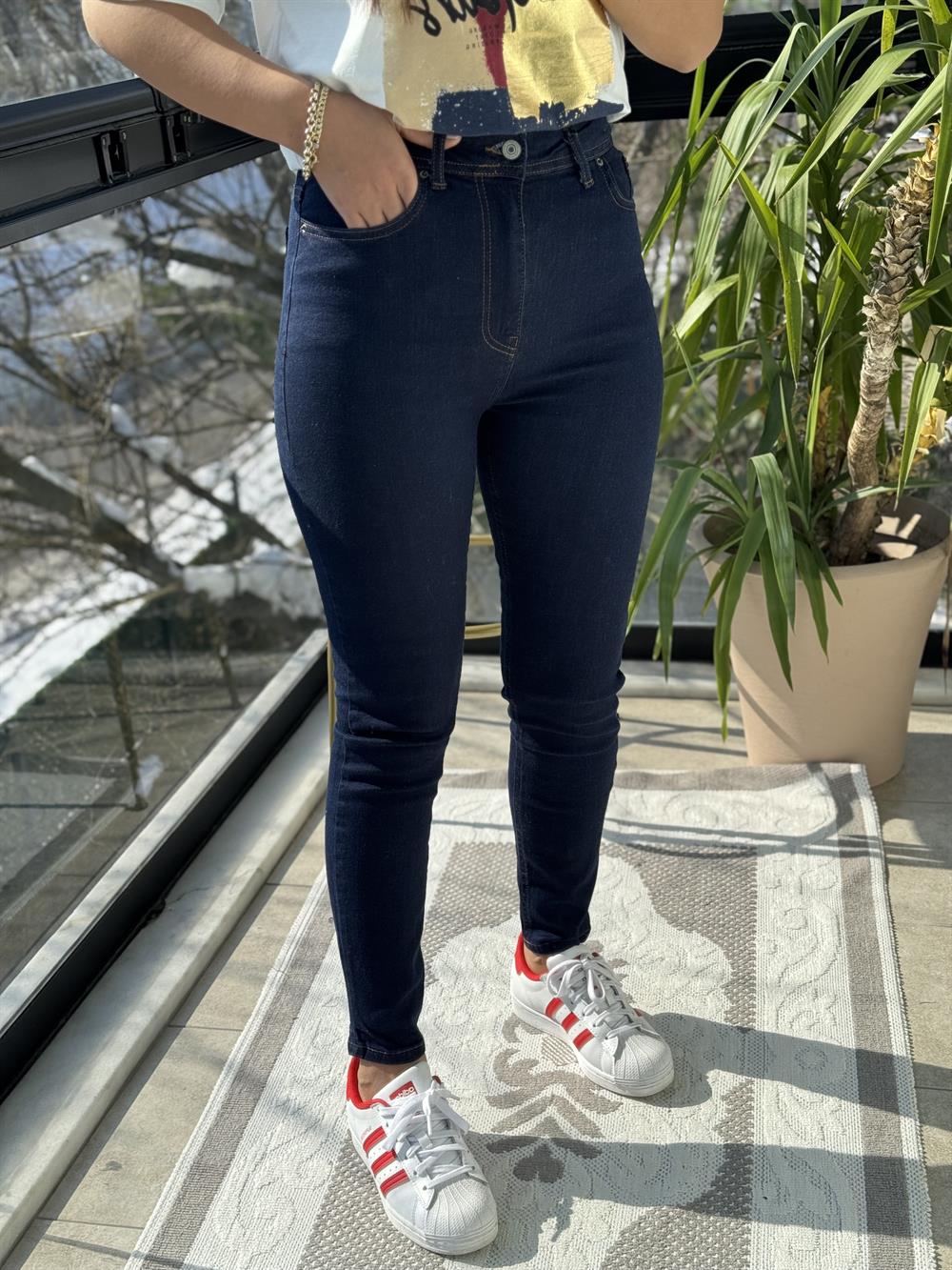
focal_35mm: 48
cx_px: 476
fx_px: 1760
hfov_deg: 30.3
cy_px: 635
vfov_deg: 39.7
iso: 64
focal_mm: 6.76
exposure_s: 1/1172
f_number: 1.78
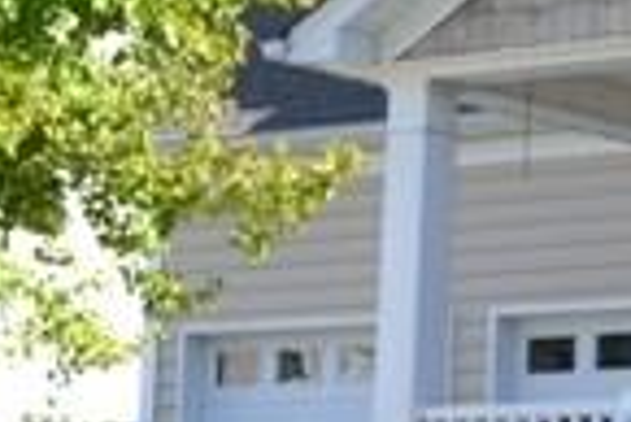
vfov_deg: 8.6
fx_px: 2790
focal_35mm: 159
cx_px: 1301
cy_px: 15
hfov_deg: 11.5
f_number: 5.6
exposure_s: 1/125
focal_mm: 24
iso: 100
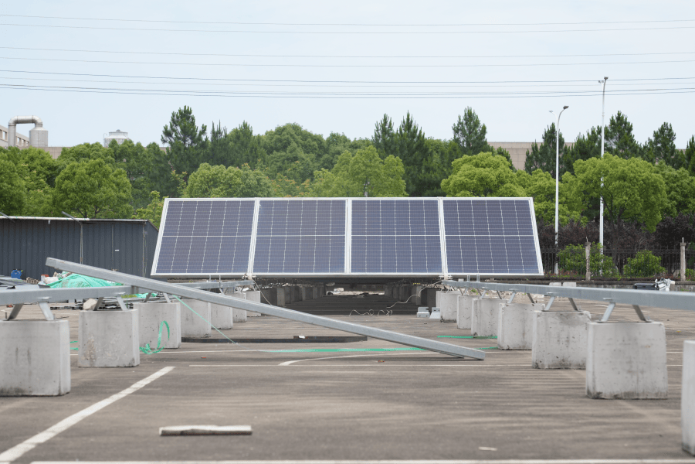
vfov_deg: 13.0
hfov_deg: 19.5
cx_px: 348
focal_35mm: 105
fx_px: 2027
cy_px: 232
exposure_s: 1/400
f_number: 9
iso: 320
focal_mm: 105
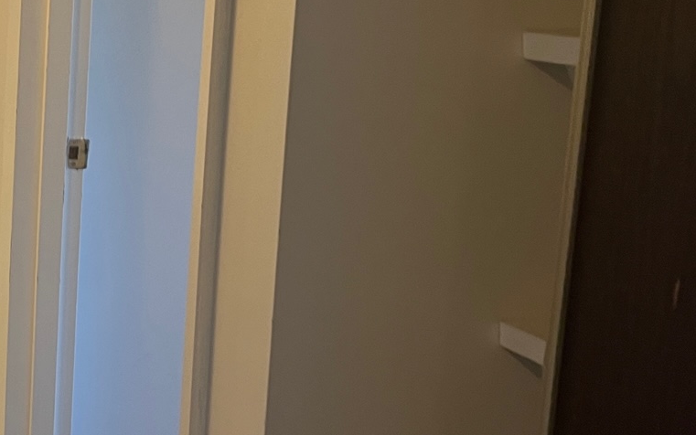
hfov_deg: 25.2
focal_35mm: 73
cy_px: 204
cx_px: -152
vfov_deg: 17.9
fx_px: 1385
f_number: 1.6
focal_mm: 5.1
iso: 80
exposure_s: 1/60
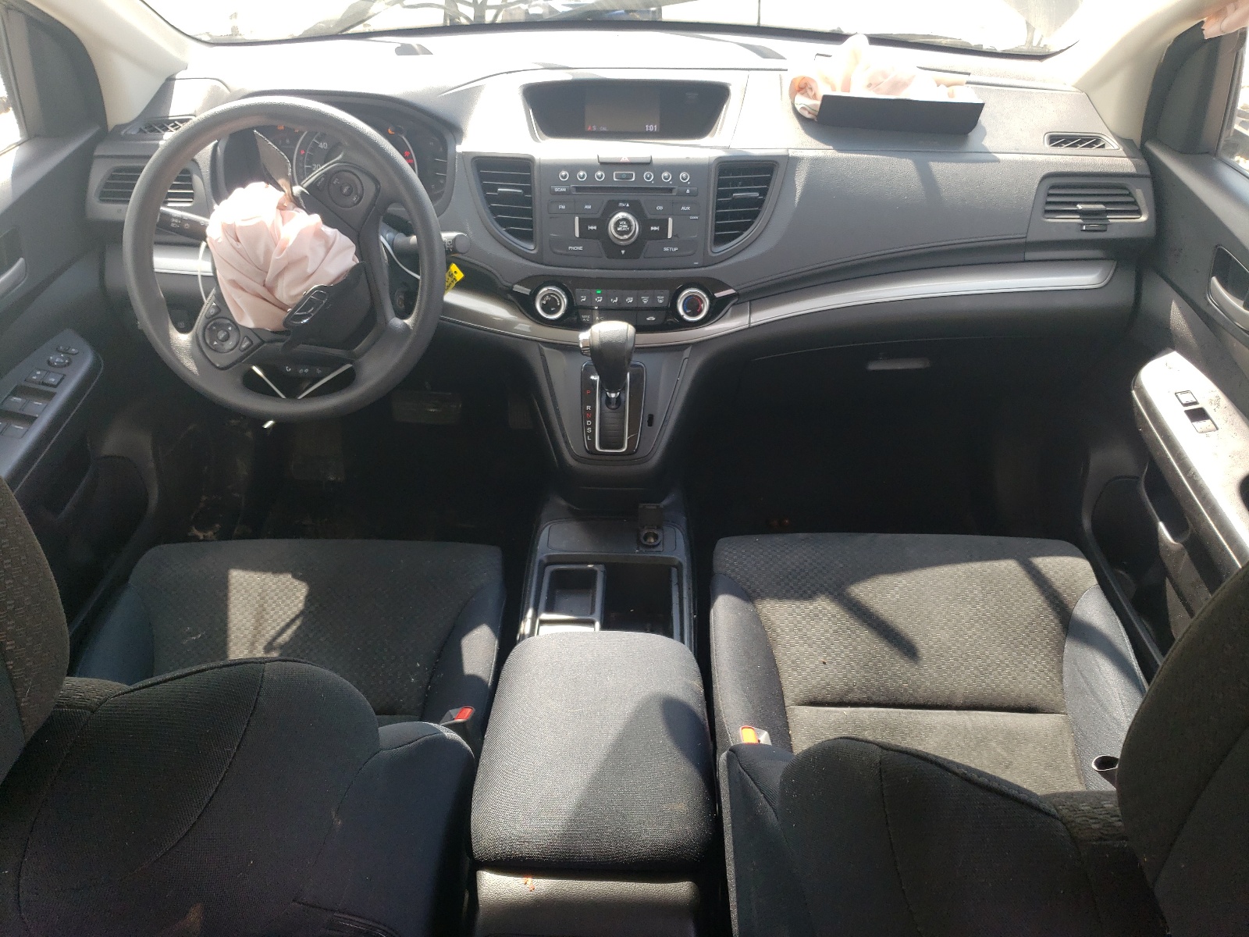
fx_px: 938
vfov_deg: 53.1
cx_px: 624
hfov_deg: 67.3
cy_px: 468
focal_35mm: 26
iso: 50
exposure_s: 1/303
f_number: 1.5
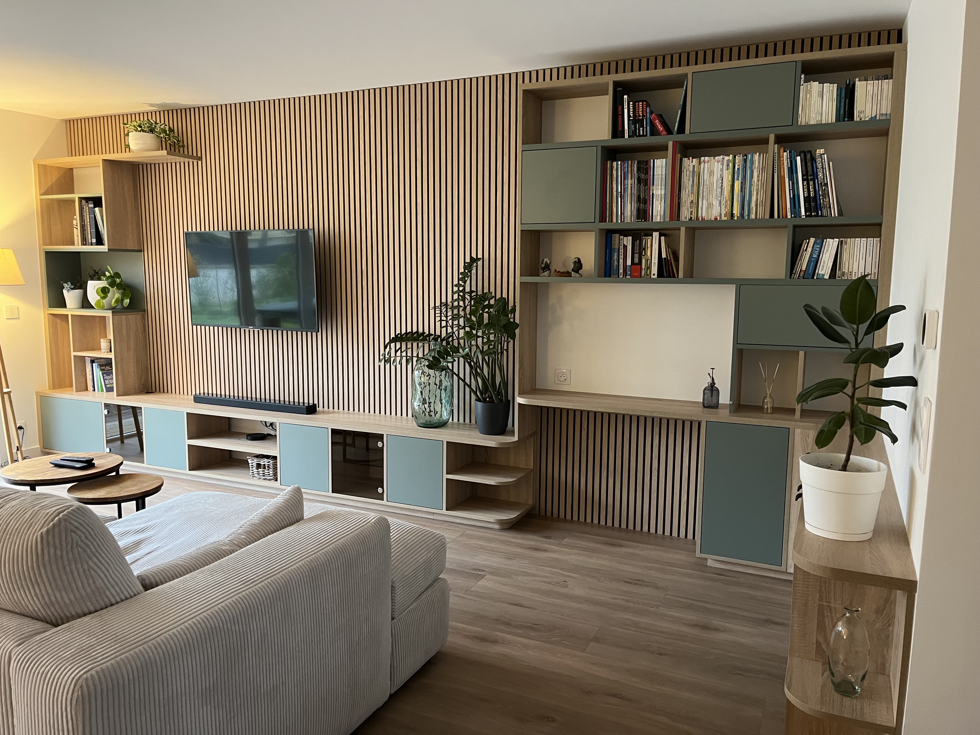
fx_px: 736
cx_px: 490
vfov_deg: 53.1
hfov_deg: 67.3
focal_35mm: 26
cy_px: 368
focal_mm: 5.1
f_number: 1.6
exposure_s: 1/33
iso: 400
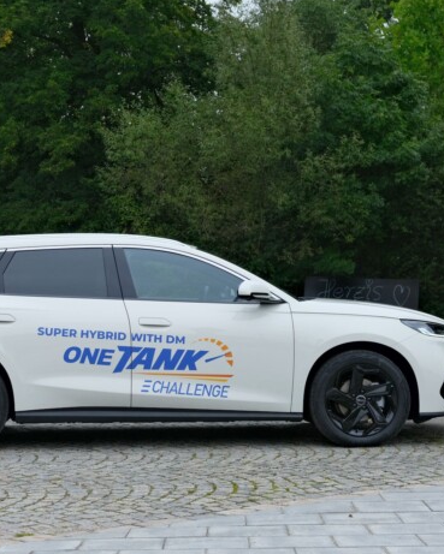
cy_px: 278
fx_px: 1264
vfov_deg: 24.7
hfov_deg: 19.9
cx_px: 148
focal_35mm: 77
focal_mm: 35.8
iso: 320
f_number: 5.6
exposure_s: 1/170
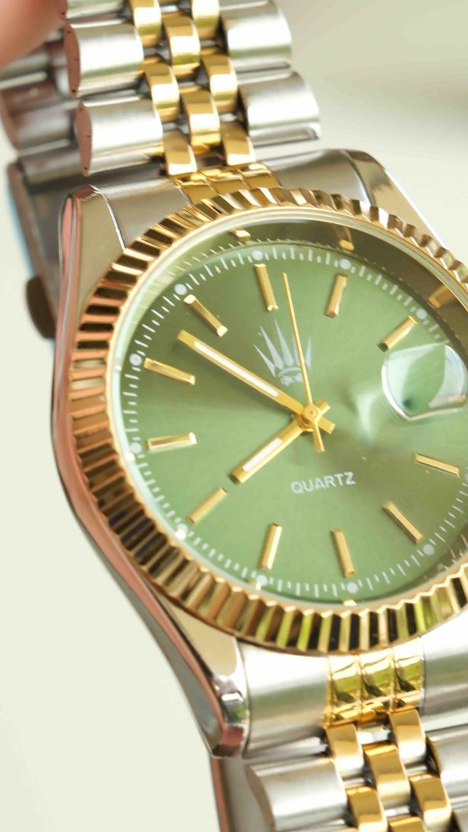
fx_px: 3640
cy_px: 463
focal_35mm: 165
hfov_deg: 7.4
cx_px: 292
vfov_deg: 13.0
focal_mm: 80
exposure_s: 1/40
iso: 250
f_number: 8
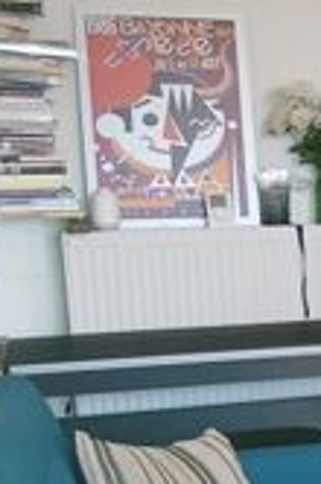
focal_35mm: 98
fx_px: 1316
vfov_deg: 20.7
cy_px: 350
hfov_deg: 11.7
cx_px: 741
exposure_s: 1/33.3
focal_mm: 3.98
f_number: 1.8
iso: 320
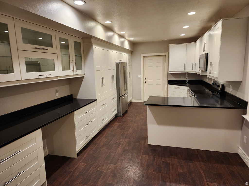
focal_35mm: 23
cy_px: 93
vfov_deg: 58.9
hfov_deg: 73.9
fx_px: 165
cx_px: 124
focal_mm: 6.4
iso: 320
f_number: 1.8
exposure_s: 1/120
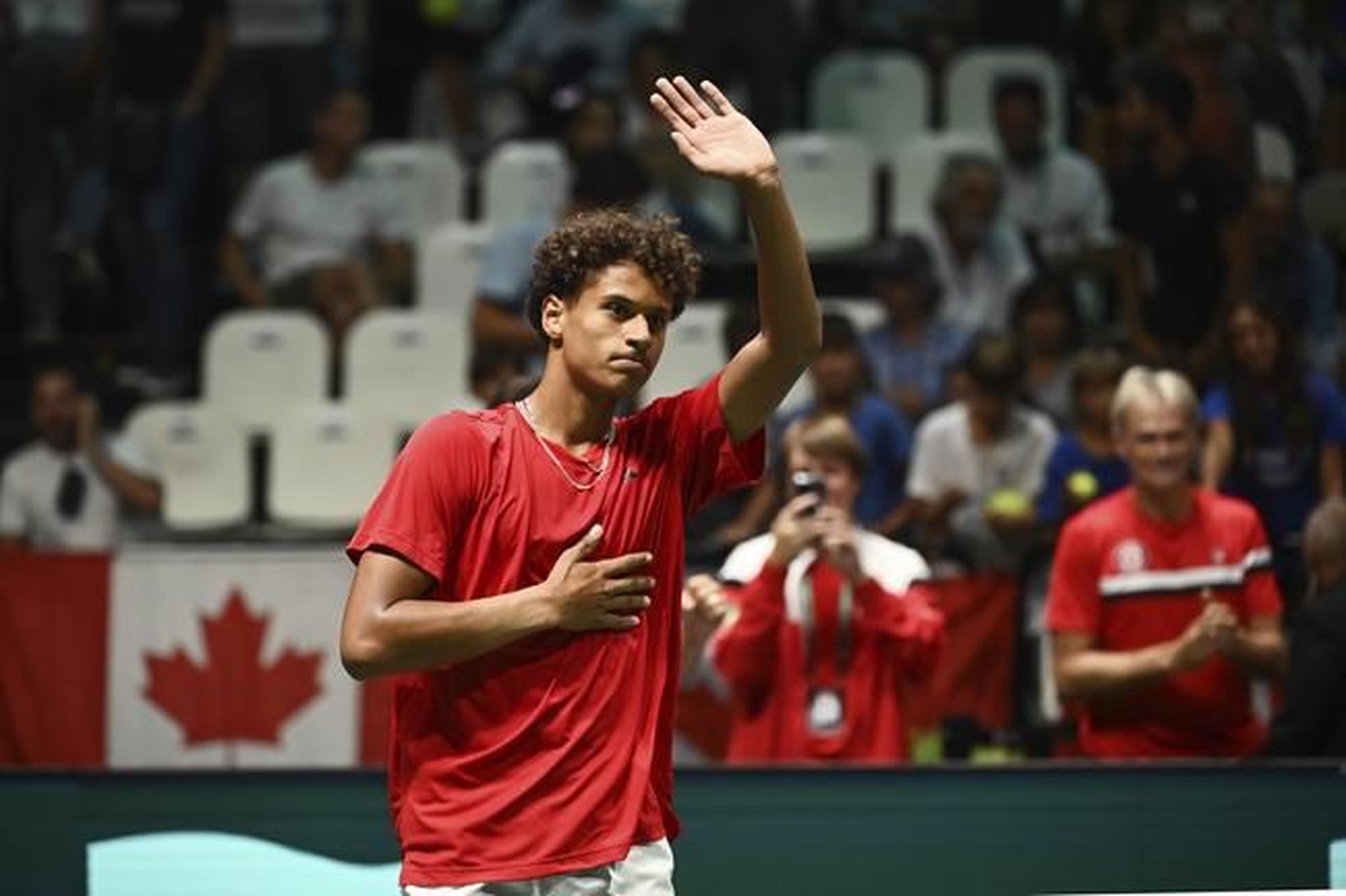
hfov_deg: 9.4
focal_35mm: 220
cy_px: 448
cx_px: 673
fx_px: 8223
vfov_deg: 6.2
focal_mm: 220
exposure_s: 1/1600
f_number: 4
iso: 5000
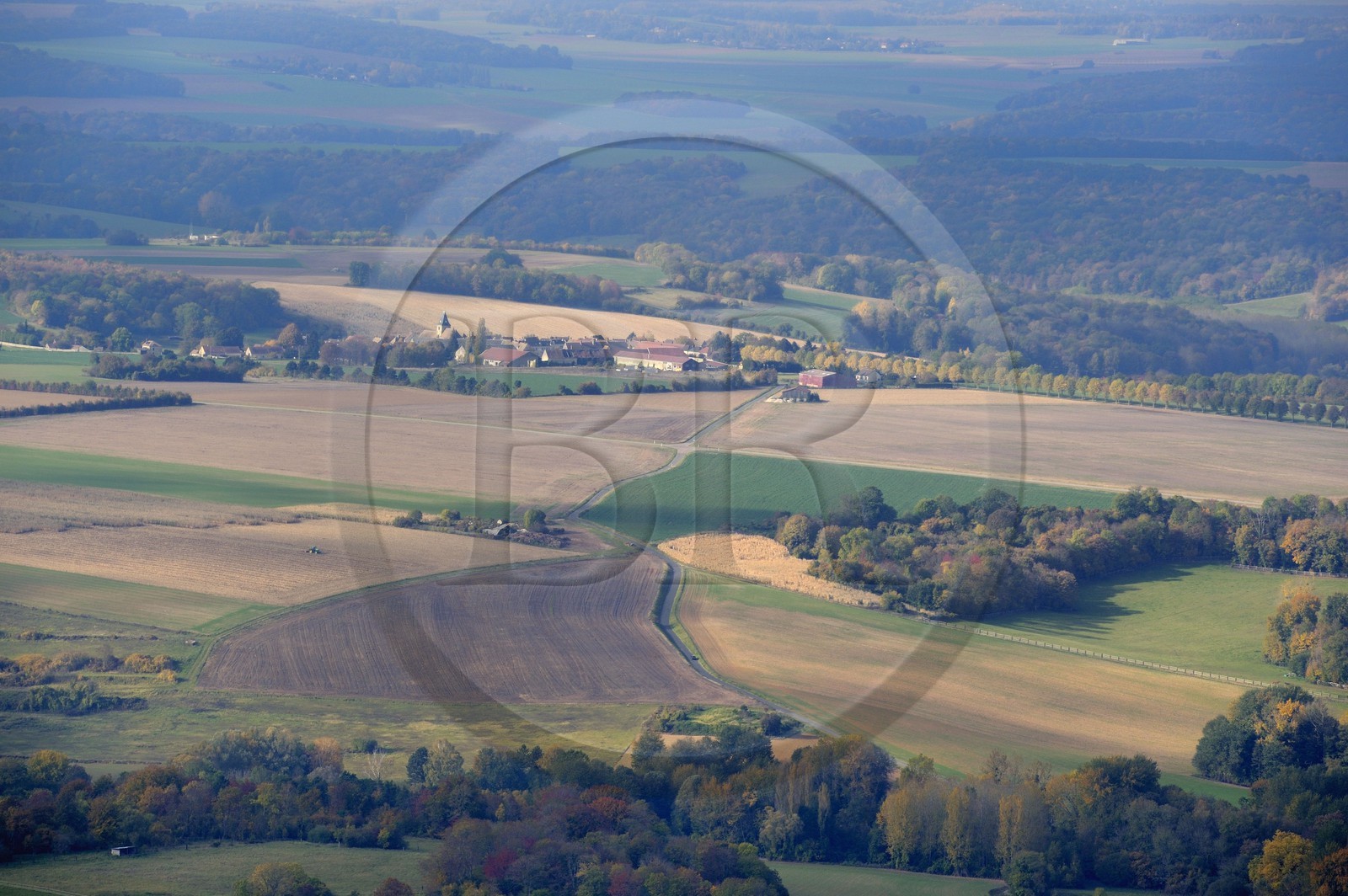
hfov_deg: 10.3
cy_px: 448
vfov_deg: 6.9
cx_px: 674
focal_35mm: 200
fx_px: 7483
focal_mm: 200
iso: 400
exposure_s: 1/800
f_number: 9
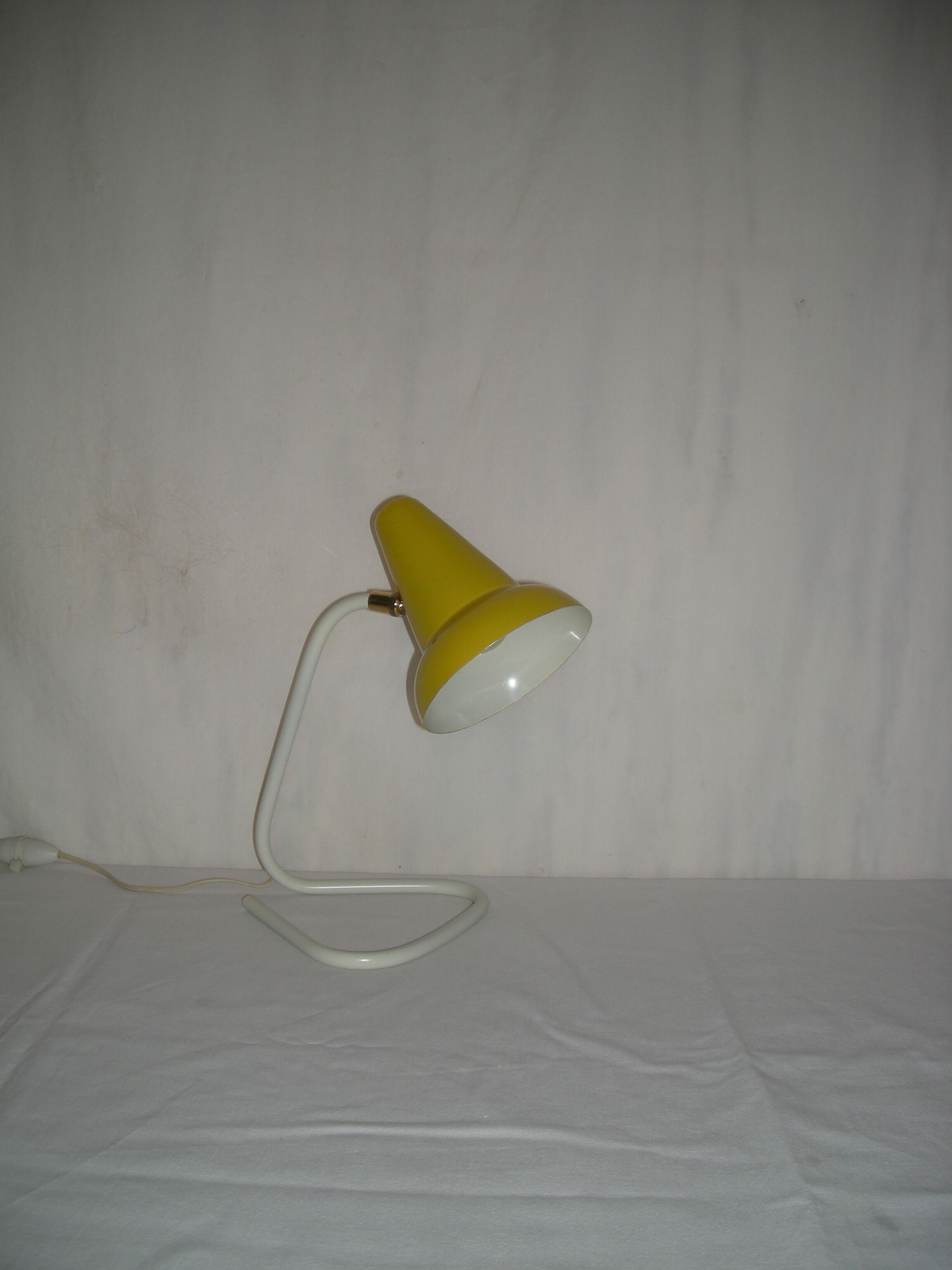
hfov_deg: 40.7
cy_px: 635
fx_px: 1283
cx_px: 476
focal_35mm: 35
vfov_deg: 52.6
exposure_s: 1/40.3
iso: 50
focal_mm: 5.7
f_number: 2.8
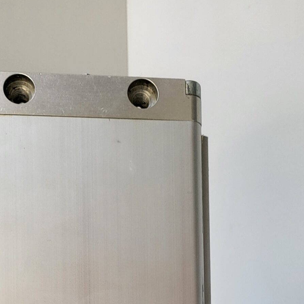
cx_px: 147
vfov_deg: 23.5
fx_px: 606
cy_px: 436
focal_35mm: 61
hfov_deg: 28.2
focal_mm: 5
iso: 40
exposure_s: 1/434
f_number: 1.8
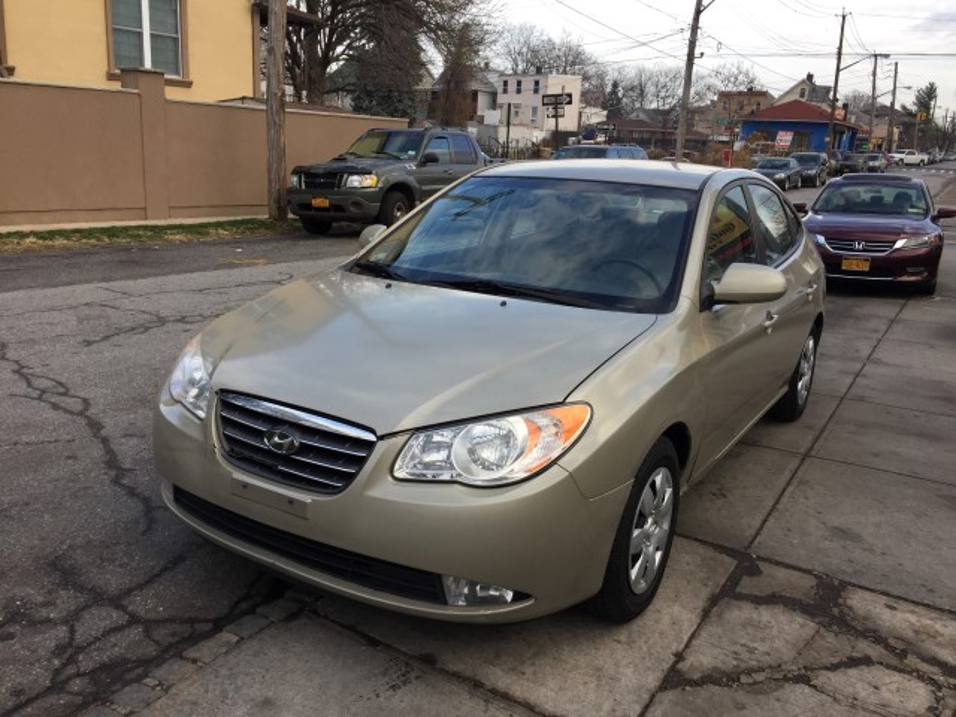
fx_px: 801
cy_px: 358
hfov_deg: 61.7
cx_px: 478
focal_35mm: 29
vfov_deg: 48.2
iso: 32
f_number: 2.2
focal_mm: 4.15
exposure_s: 1/327
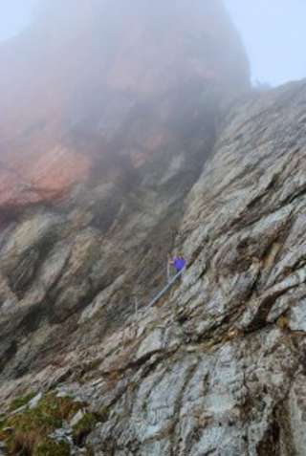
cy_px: 228
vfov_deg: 70.3
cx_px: 153
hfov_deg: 50.6
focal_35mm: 26
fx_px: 324
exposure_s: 1/160
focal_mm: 17
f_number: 6.3
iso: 100
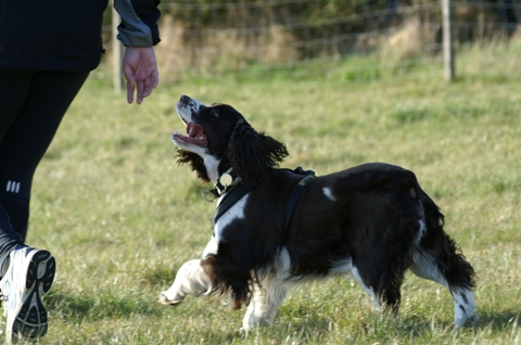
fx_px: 3033
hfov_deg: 9.8
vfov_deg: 6.5
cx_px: 260
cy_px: 172
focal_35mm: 210
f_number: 5.6
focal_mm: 140
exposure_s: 1/250
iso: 200
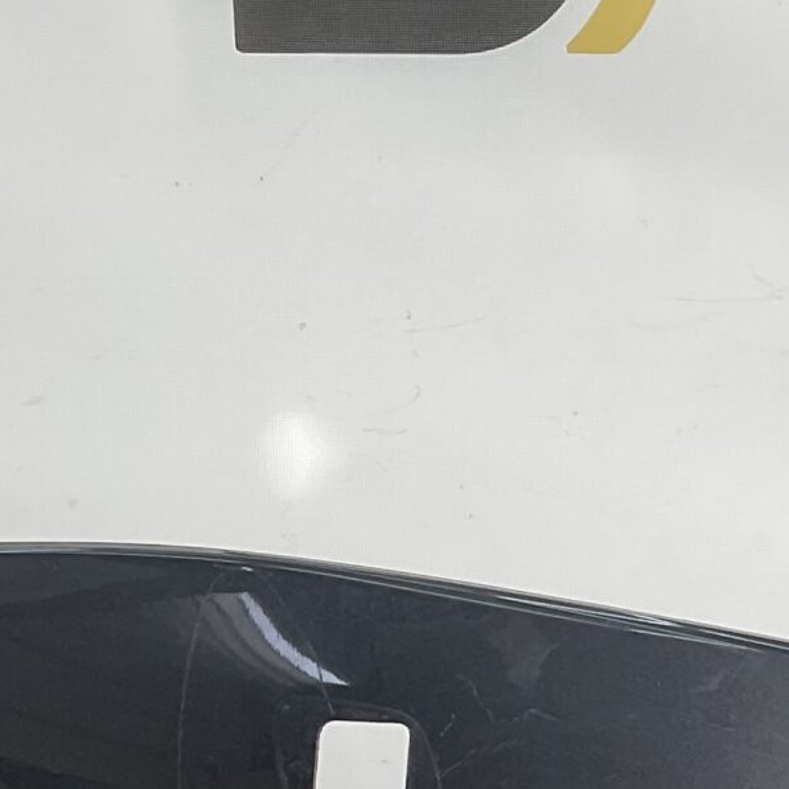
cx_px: 970
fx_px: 2837
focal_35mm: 110
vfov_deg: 15.7
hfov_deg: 15.2
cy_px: 700
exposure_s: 1/261
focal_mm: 3
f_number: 1.8
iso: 16
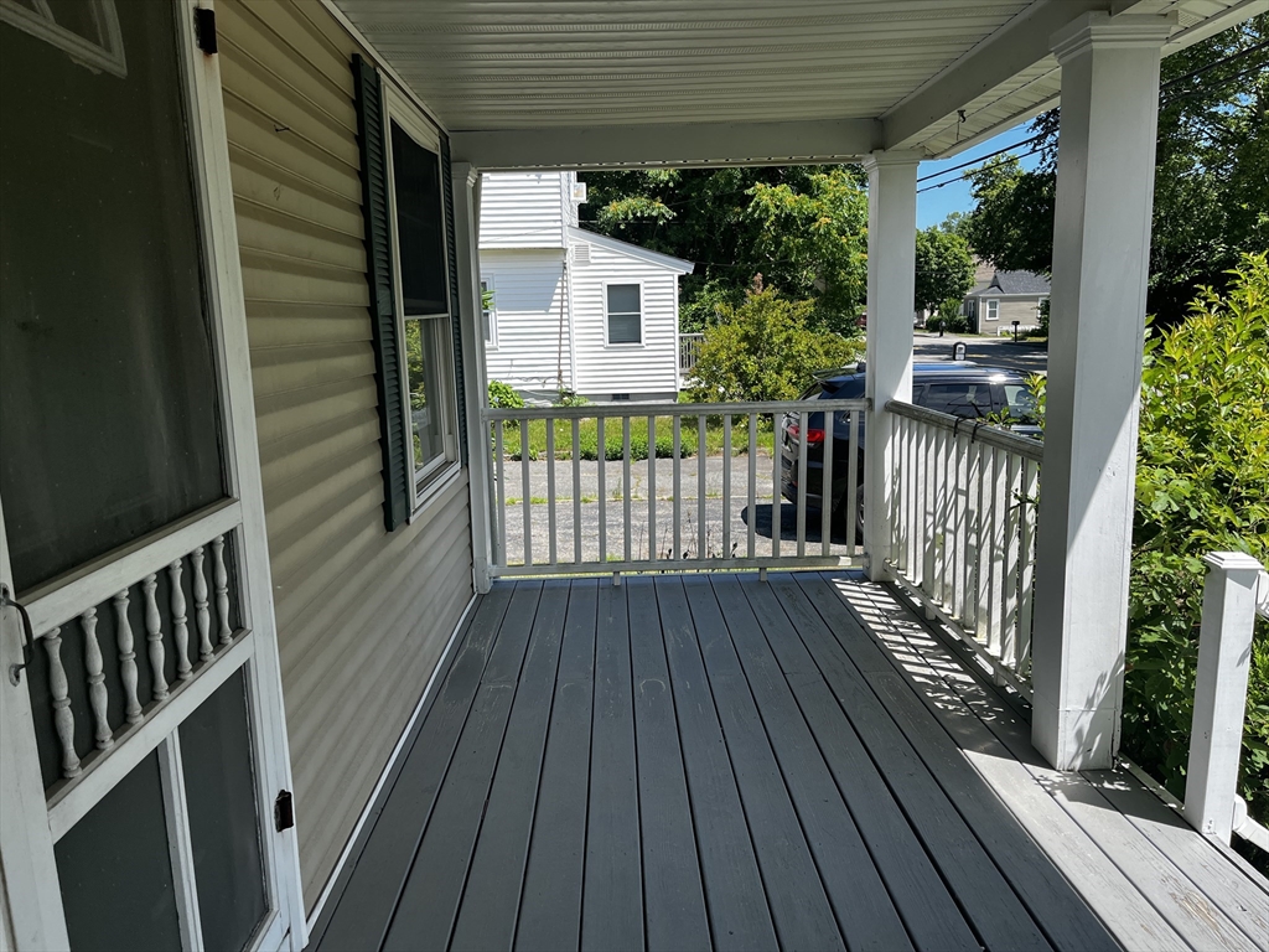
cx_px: 634
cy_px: 476
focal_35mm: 26
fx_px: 953
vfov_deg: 53.1
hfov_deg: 67.3
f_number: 1.6
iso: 50
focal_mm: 5.1
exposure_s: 1/1672
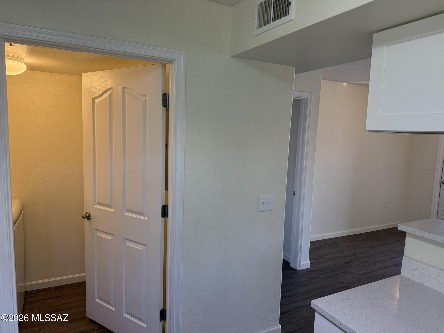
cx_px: 222
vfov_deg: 56.8
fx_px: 308
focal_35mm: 24
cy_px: 166
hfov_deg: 71.6
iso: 200
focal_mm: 6.76
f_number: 1.78
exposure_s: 1/151
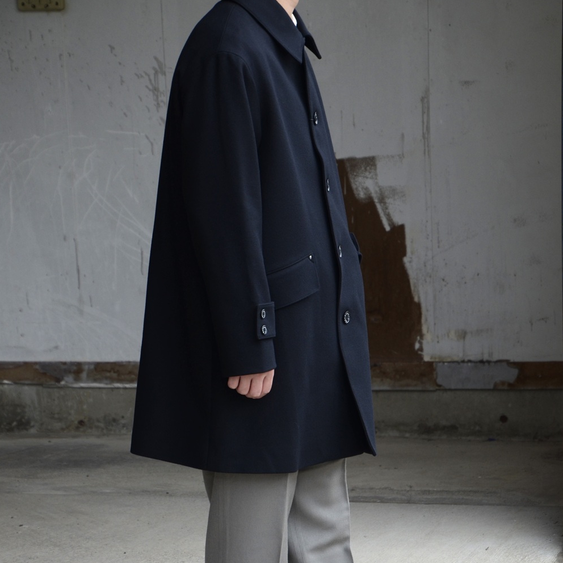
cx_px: 283
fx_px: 2779
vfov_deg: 11.6
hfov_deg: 11.6
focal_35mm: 151
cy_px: 386
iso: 320
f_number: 5.3
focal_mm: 78
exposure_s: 1/320
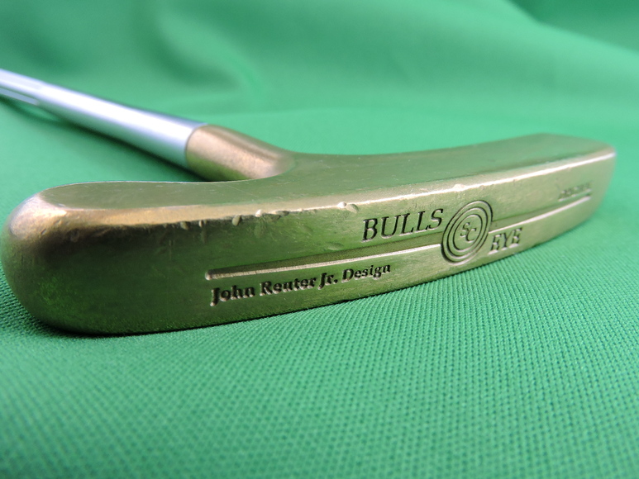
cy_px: 240
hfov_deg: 71.6
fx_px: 443
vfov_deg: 56.8
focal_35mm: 24
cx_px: 320
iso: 180
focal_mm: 4.3
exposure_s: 1/30
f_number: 3.3
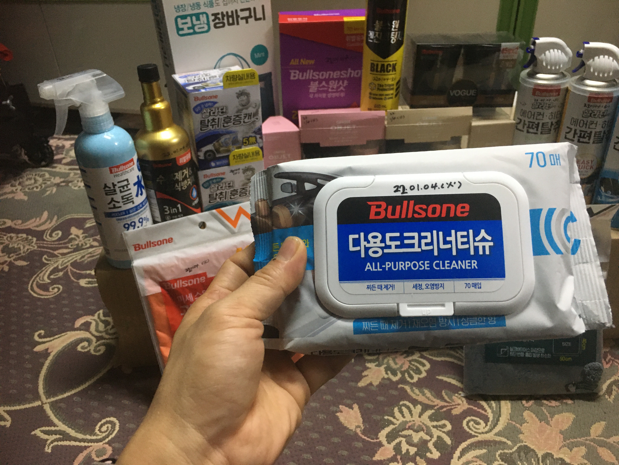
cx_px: 310
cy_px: 232
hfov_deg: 61.7
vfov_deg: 48.2
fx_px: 519
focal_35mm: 29
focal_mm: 4.15
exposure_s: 1/30
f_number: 2.2
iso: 200
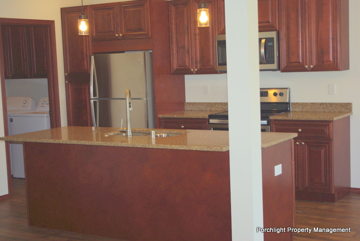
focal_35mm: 60
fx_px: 601
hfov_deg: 33.4
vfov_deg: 22.7
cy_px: 120
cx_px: 180
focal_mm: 40
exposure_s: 1/60
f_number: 4.5
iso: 100
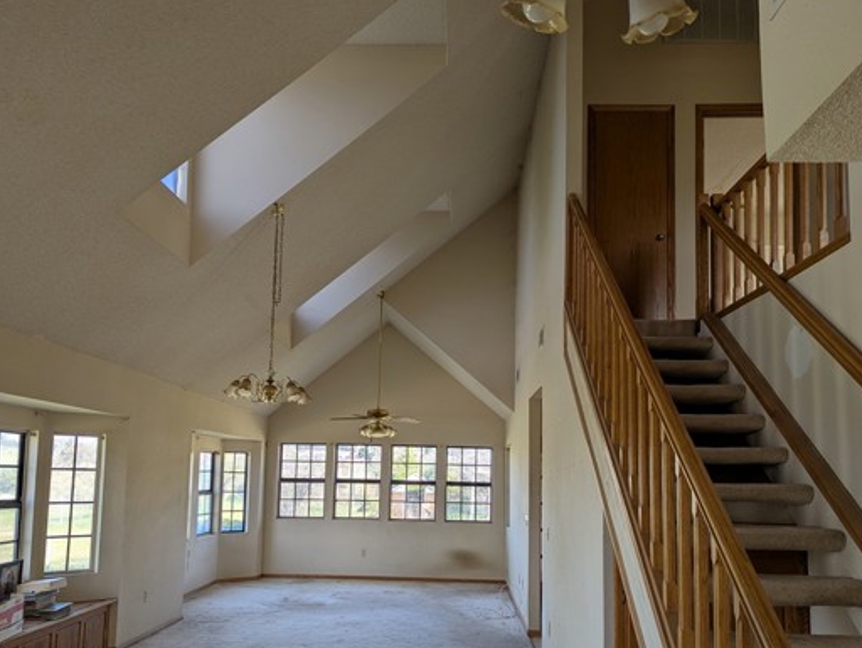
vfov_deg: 46.6
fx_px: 748
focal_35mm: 30
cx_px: 439
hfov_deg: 59.9
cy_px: 390
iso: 39
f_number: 1.85
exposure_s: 1/240
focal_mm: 6.81
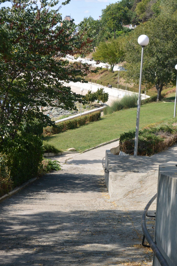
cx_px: 88
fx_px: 597
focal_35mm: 81
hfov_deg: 16.9
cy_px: 133
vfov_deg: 25.1
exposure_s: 1/500
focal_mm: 30
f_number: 5.6
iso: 160
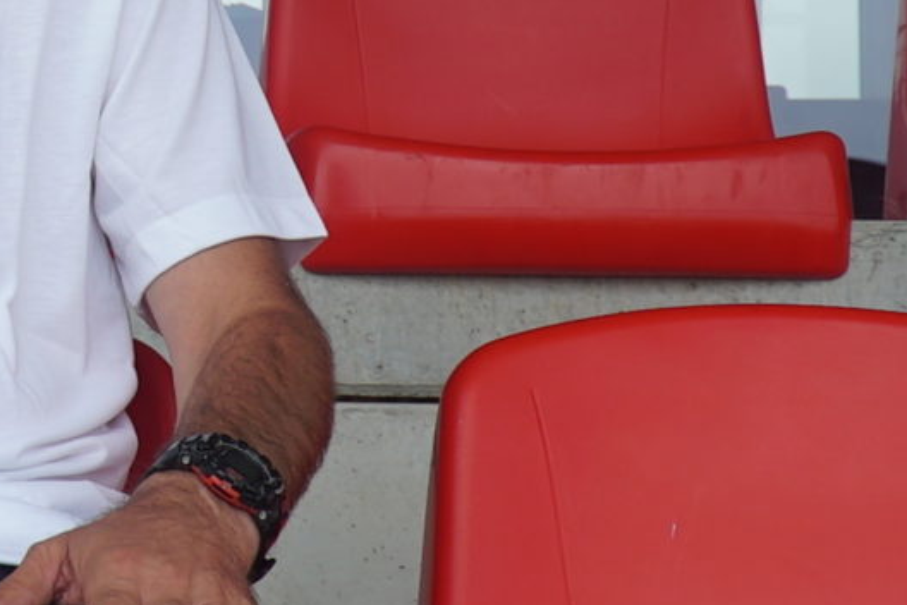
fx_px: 3300
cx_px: -247
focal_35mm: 131
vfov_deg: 10.4
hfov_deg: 15.0
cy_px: 136
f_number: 8
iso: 100
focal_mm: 24
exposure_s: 1/100
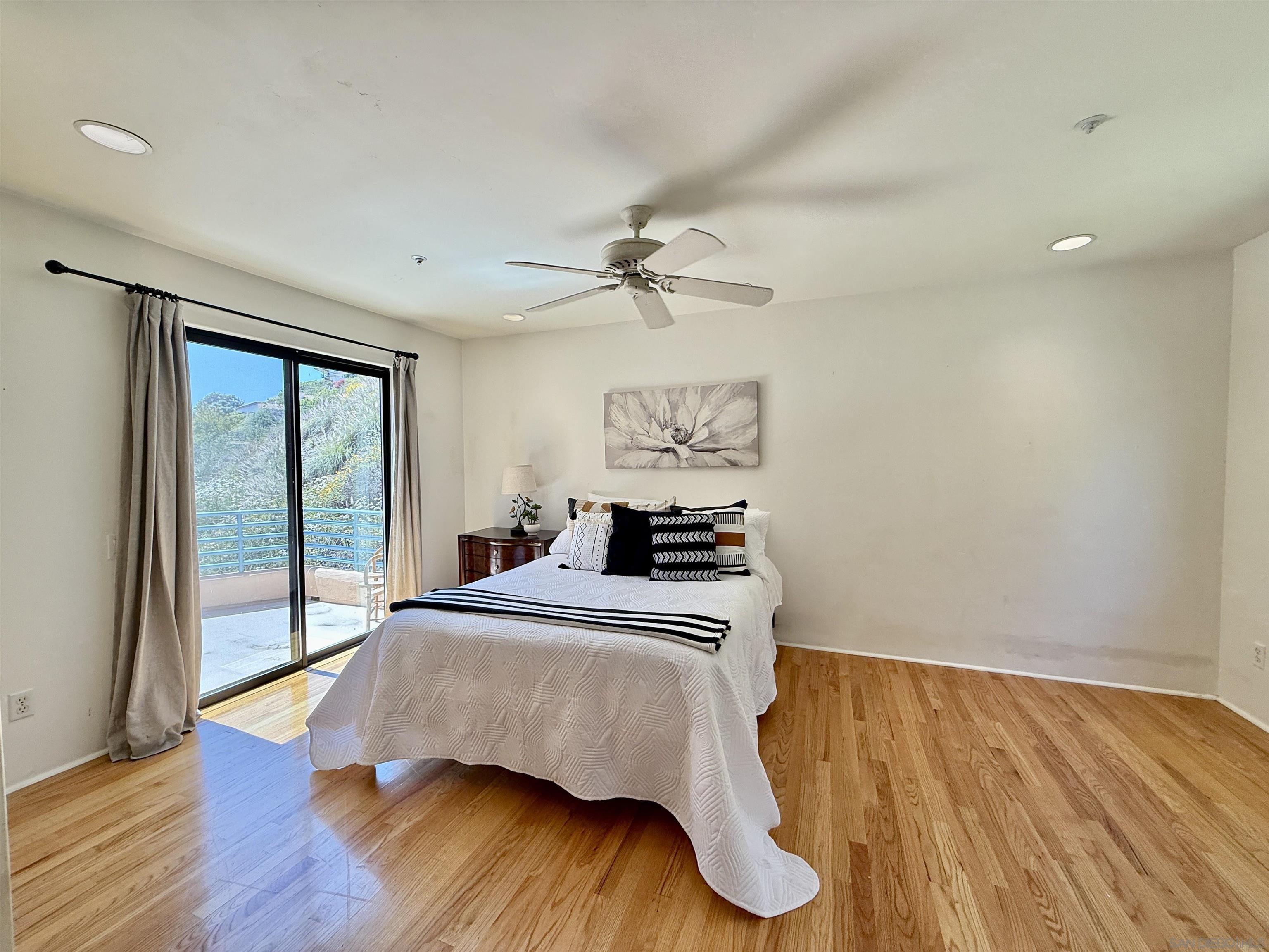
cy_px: 476
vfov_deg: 85.7
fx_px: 513
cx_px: 634
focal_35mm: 14
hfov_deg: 102.1
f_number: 2.2
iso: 64
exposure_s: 1/133
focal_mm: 2.22
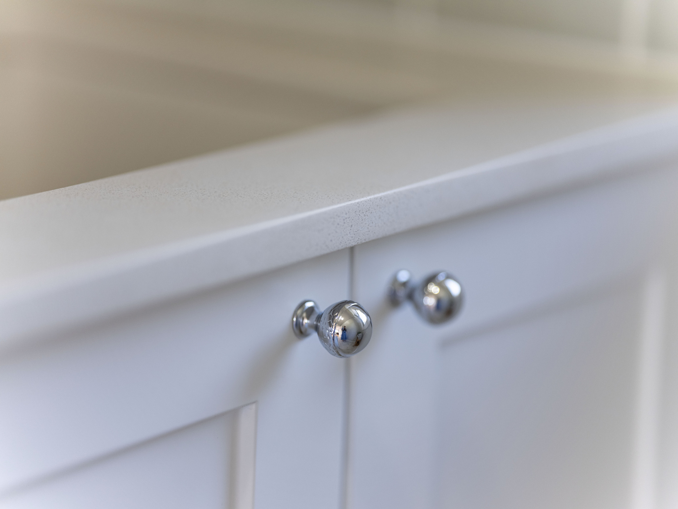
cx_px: 339
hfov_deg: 18.4
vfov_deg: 13.8
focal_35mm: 107
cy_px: 254
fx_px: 2096
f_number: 1.8
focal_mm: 135
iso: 400
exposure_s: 1/250
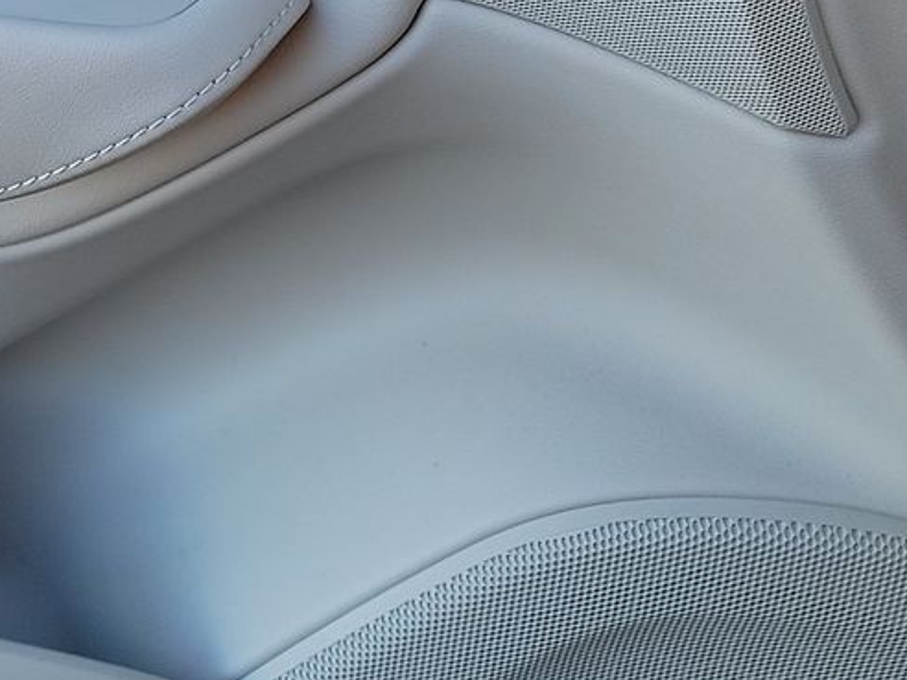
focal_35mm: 78
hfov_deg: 22.7
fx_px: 2044
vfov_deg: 17.6
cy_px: -223
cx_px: -219
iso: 84
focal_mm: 6.7
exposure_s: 1/119
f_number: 1.8
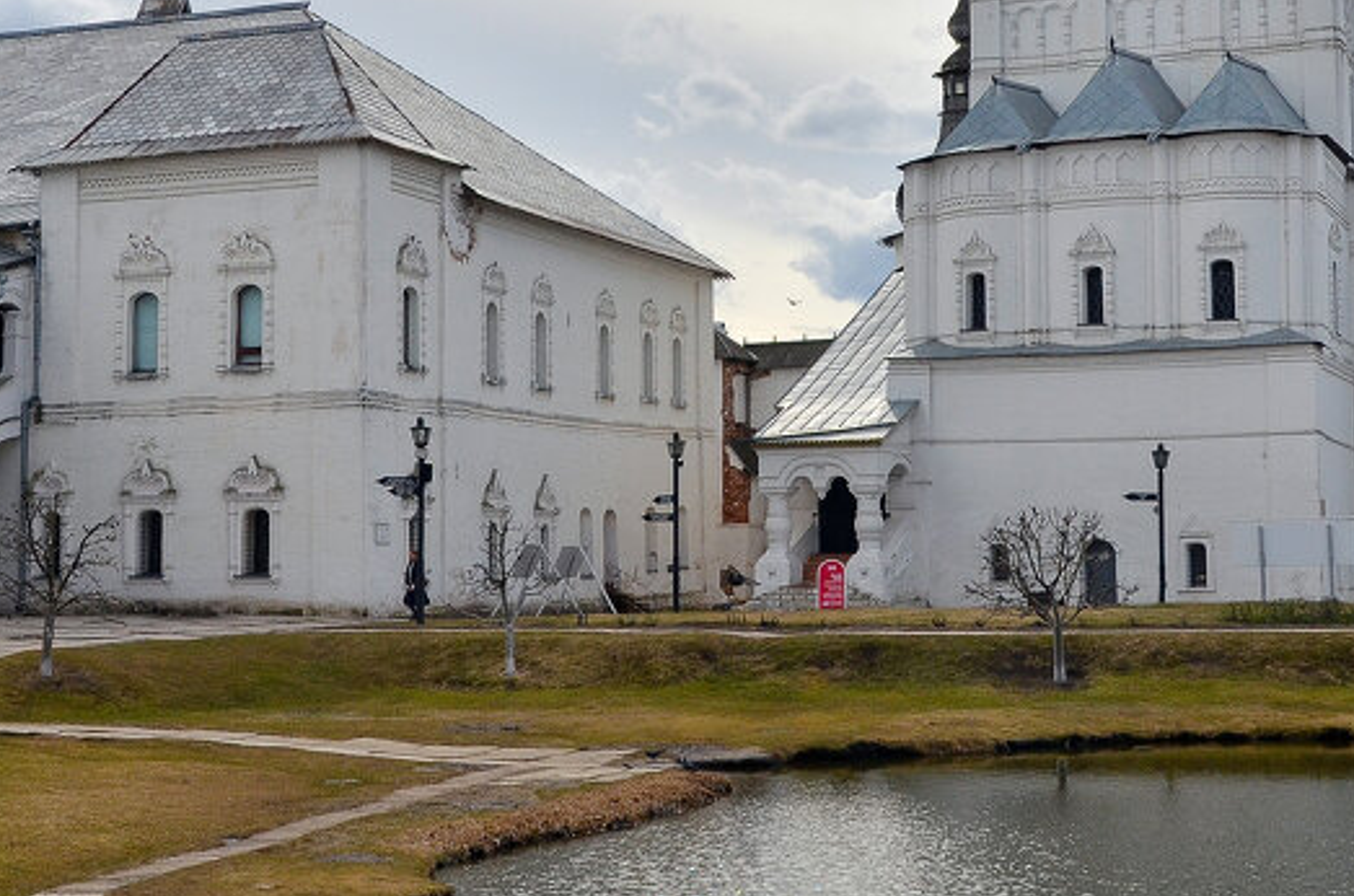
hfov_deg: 32.4
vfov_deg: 21.6
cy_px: 234
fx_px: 2326
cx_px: 725
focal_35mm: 62
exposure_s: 1/2000
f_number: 5.6
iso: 200
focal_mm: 18
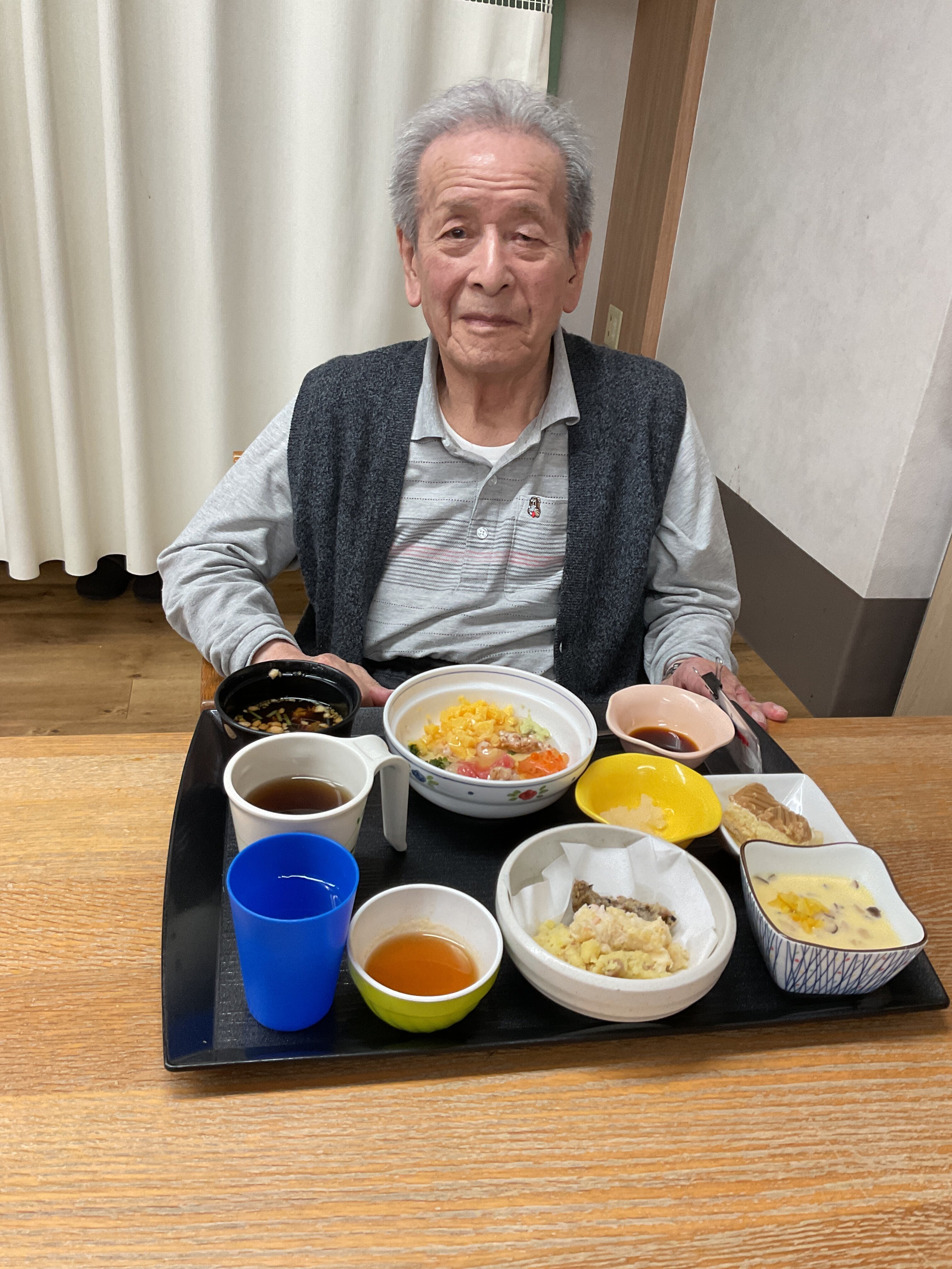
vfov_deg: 61.7
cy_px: 634
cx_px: 476
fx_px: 1063
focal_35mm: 29
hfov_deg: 48.2
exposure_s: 1/60
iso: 100
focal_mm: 3
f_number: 1.8
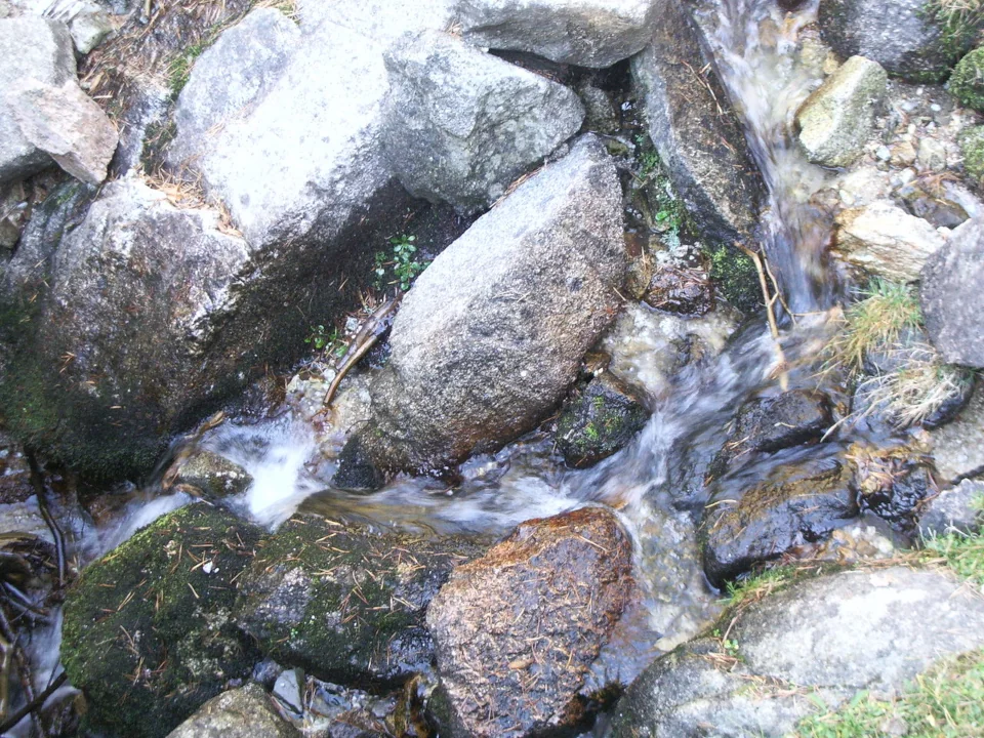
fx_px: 1762
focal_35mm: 62
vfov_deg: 23.7
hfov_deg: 31.2
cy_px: 369
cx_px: 492
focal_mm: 10.2
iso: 200
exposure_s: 1/20
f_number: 3.5
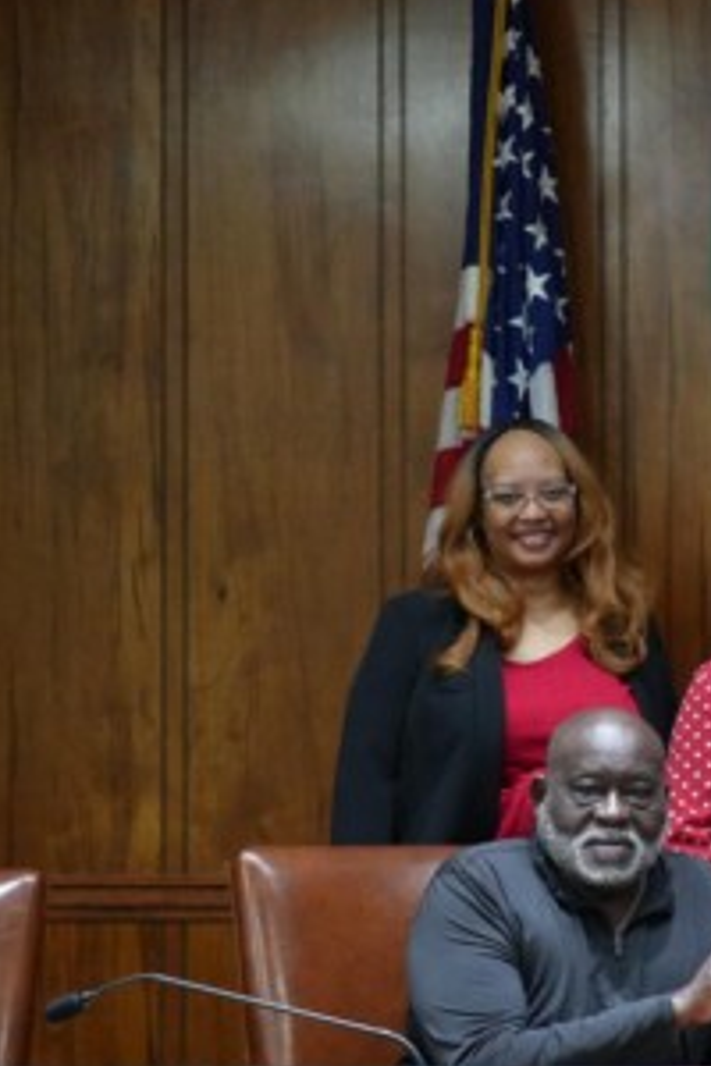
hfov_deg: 13.2
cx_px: 1209
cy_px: 554
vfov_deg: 21.5
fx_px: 2814
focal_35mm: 95
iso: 5000
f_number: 4.5
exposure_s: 1/160
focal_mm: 38
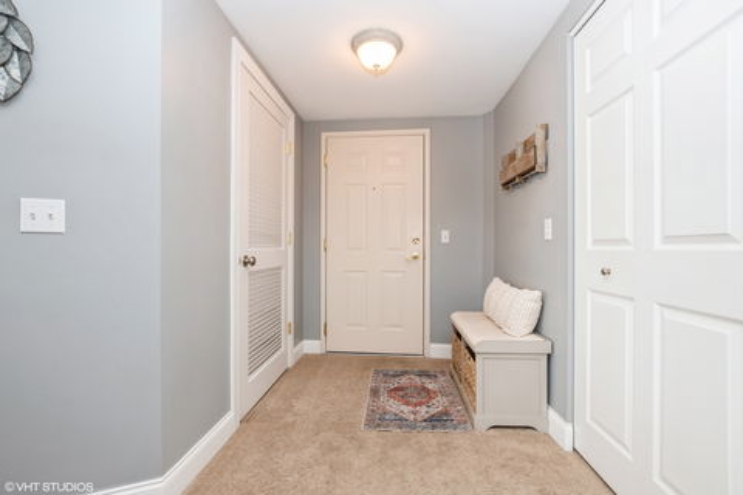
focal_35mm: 15
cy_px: 248
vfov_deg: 77.3
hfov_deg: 100.4
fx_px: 310
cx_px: 372
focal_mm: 10
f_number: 7.1
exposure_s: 1/15
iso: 250
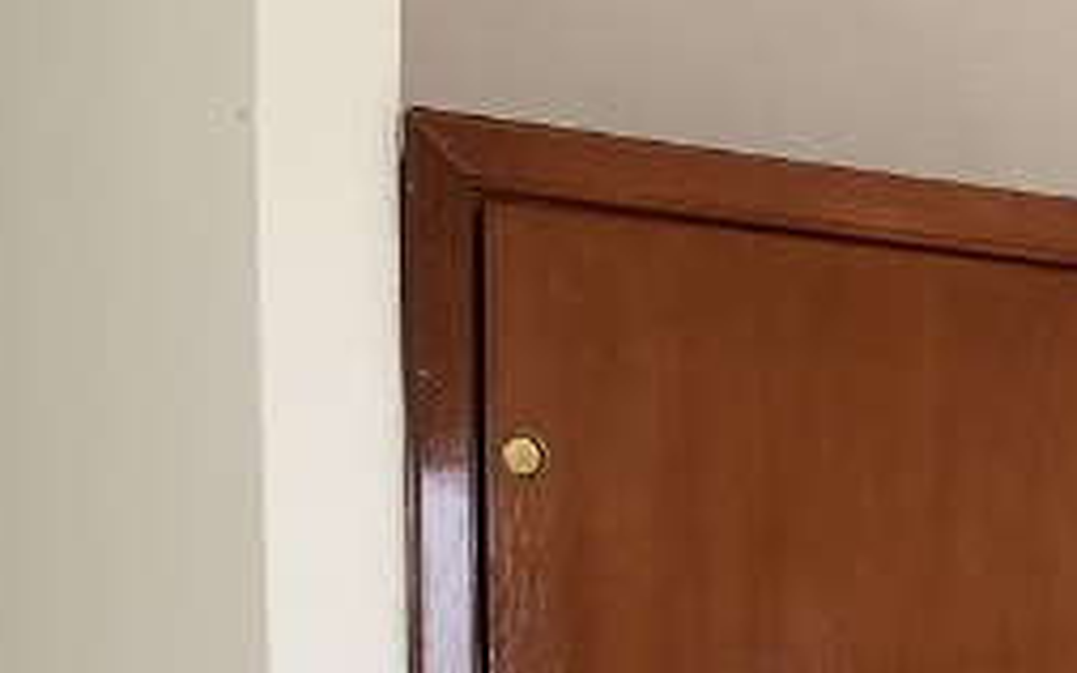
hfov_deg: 17.7
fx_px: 3404
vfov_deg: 10.6
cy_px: 1222
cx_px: 945
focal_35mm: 116
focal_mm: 4.25
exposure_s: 1/122
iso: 25
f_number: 1.8
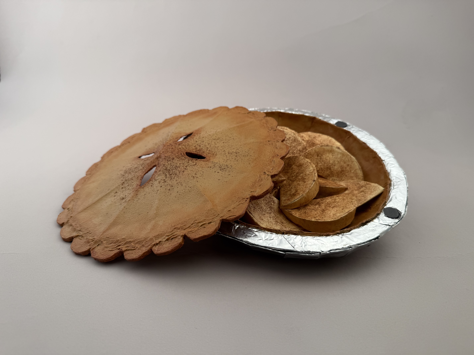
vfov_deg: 56.8
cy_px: 178
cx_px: 237
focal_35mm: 24
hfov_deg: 71.6
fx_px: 329
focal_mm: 6.76
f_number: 1.78
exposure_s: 1/152
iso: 64
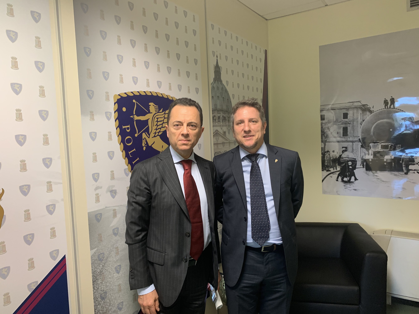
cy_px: 157
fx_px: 315
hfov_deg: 67.3
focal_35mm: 26
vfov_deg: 53.1
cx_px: 210
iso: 200
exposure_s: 1/50
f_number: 1.8
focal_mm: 4.25
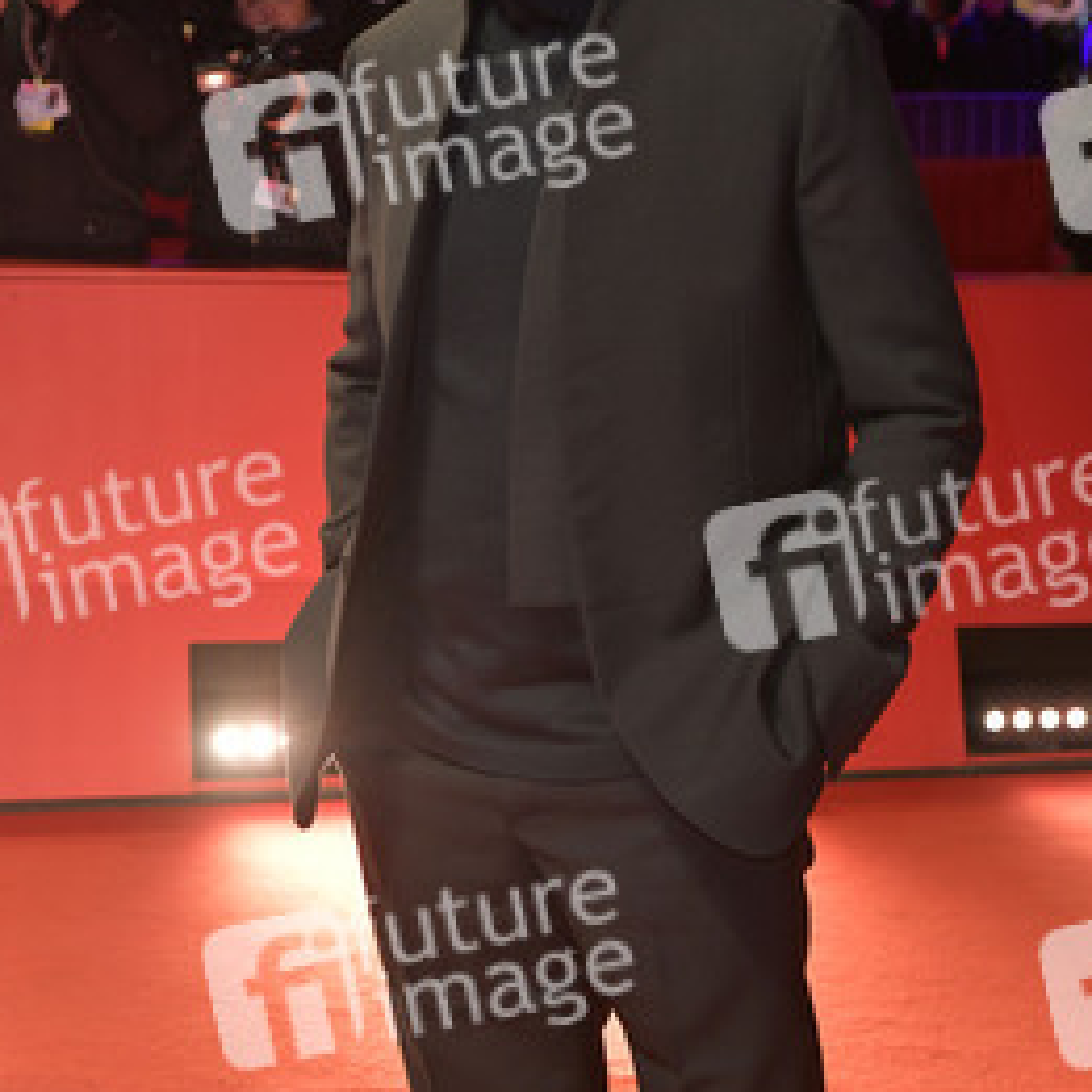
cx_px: 540
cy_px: 343
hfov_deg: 23.7
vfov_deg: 23.5
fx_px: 2605
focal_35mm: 73
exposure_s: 1/250
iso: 2000
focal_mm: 56
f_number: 6.3
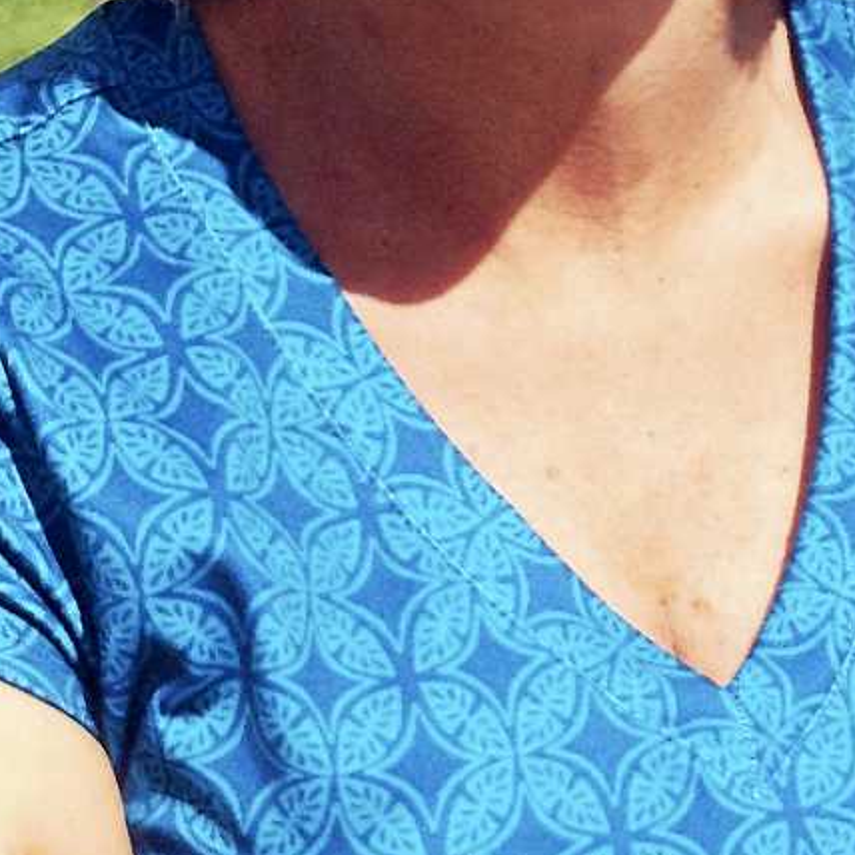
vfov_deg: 11.8
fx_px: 4136
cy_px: 453
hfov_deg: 11.7
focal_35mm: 148
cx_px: 735
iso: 50
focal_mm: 4.28
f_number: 2.4
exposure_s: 1/1672
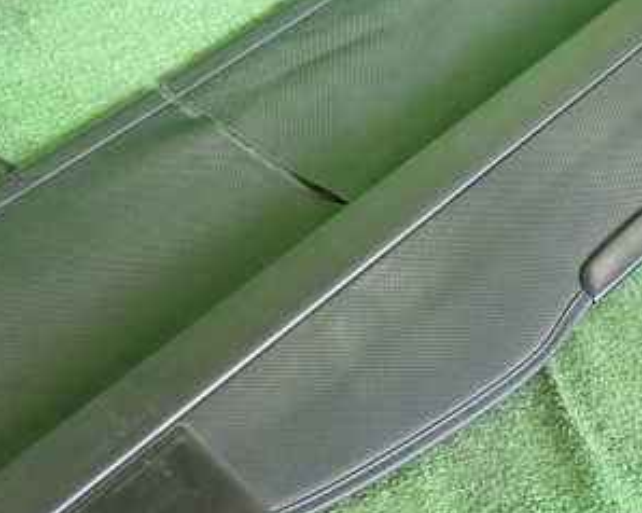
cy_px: 224
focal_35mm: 59
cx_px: 254
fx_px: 1120
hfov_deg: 31.9
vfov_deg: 25.8
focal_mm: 5.4
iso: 500
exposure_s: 1/125
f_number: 2.3
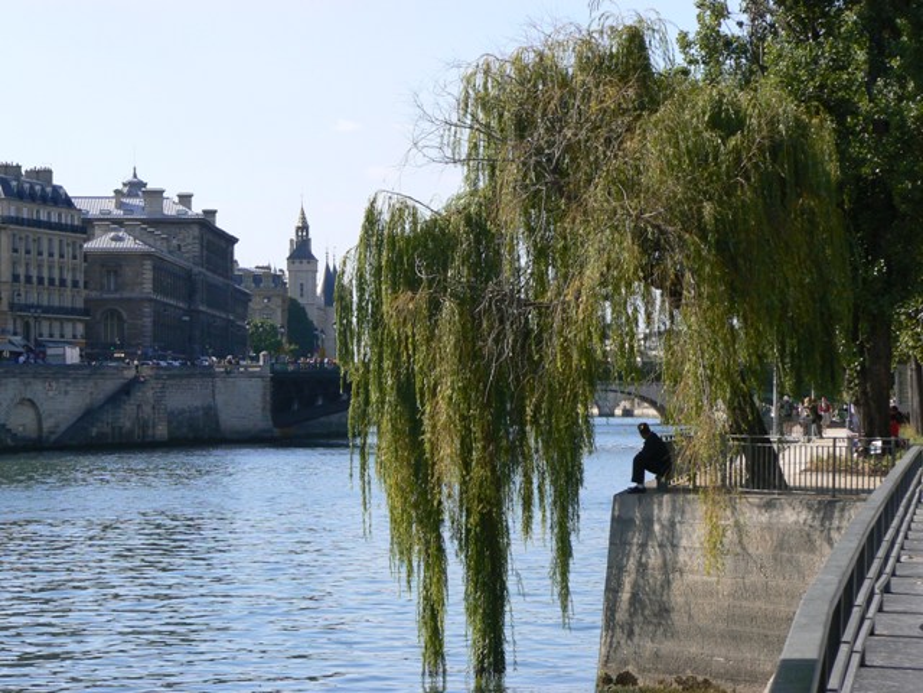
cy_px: 346
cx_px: 462
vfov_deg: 14.0
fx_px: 2826
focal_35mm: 106
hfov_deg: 18.5
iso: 80
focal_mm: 17.7
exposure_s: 1/400
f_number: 5.6
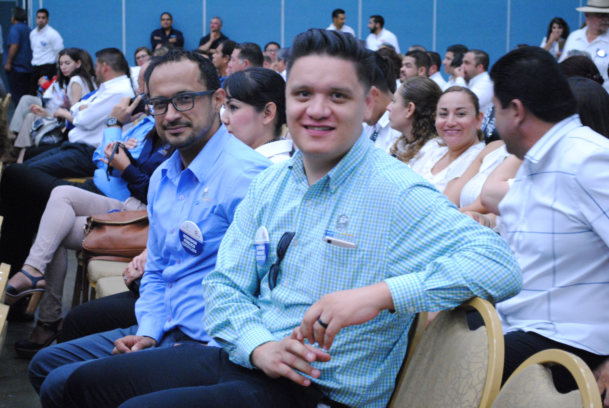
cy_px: 204
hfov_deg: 24.6
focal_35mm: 82
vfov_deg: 16.6
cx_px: 304
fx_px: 1397
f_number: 5.6
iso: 1600
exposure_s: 1/15
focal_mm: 55
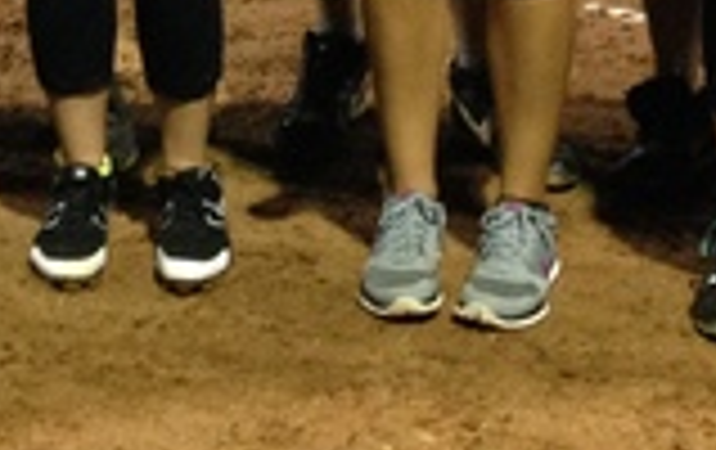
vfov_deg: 7.6
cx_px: 198
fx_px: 3089
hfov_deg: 13.2
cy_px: -716
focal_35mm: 158
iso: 200
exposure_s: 1/20
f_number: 2.4
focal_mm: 4.12
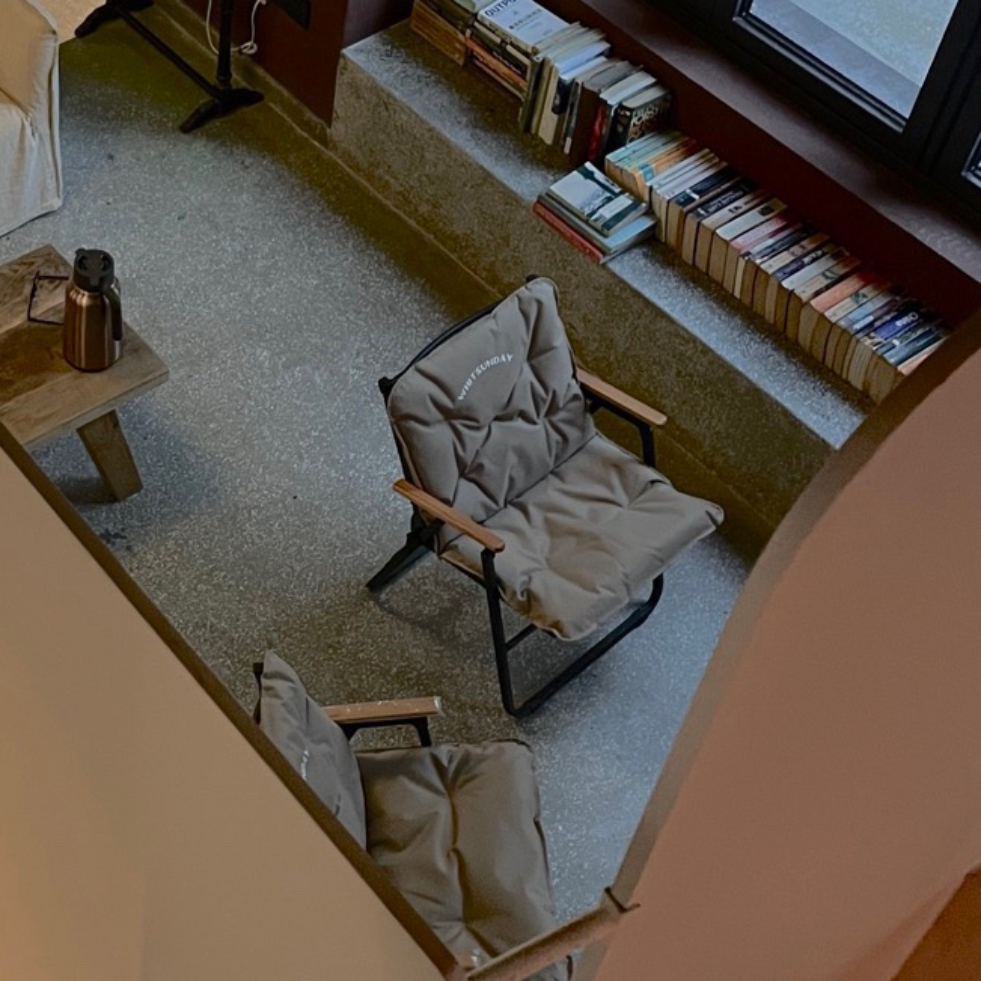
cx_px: 75
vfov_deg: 28.6
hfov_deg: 27.4
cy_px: 454
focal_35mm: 60
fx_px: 1924
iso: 500
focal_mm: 4.2
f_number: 1.6
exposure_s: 1/50
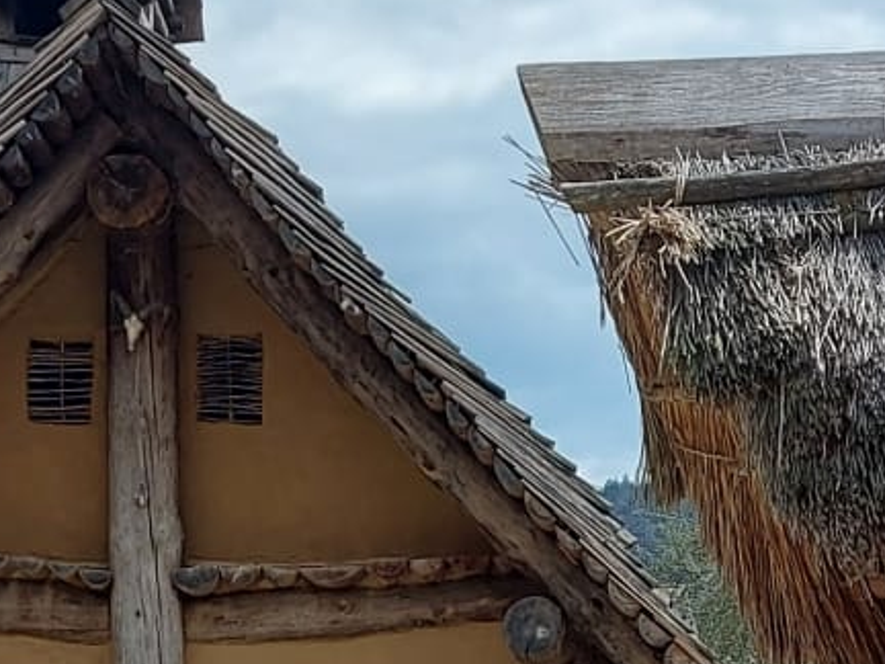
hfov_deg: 17.7
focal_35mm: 111
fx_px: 2838
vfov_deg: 12.5
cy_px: 1053
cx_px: 475
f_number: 1.8
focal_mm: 5.23
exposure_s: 1/811
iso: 32
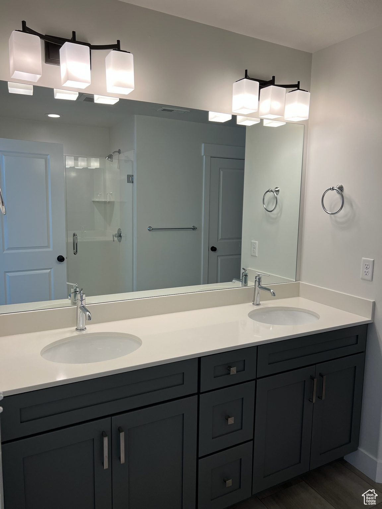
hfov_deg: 53.1
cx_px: 191
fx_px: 383
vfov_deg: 67.3
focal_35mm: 26
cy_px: 254
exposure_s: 1/187
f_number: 1.5
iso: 40
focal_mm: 5.7
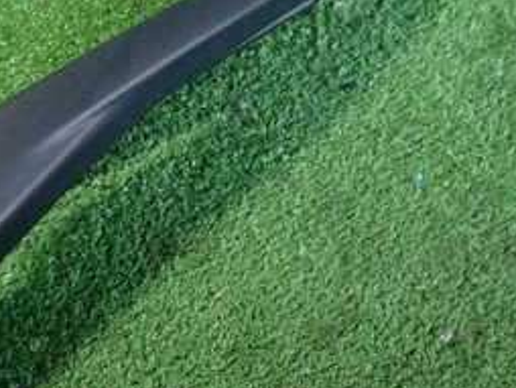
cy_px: 191
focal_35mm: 59
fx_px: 880
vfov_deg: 24.9
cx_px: 138
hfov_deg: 32.1
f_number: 2
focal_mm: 4.5
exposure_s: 1/30
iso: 500
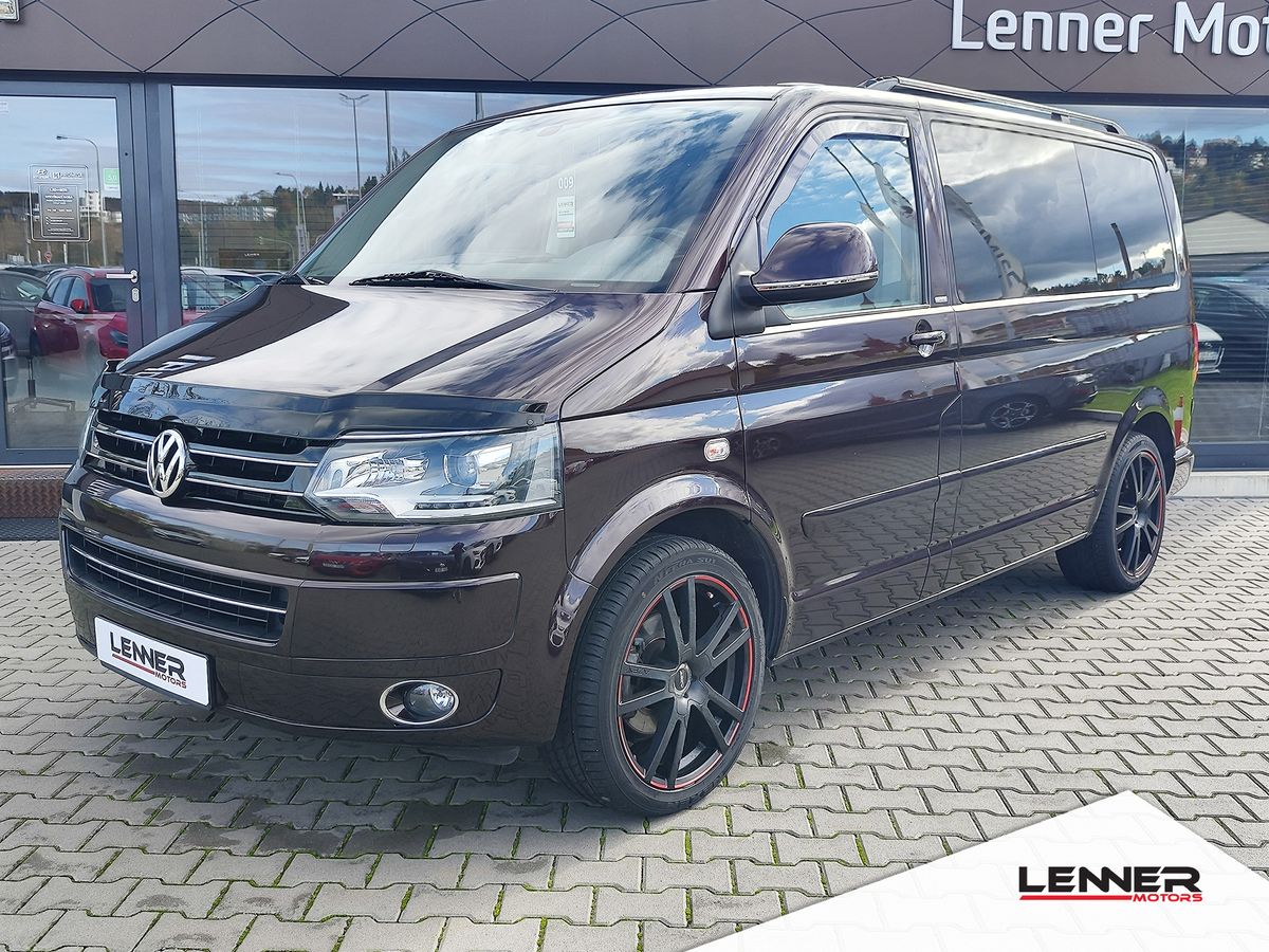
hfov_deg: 73.9
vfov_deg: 58.9
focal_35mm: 23
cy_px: 476
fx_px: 843
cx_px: 634
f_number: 1.69
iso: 50
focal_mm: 7.01
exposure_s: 1/315
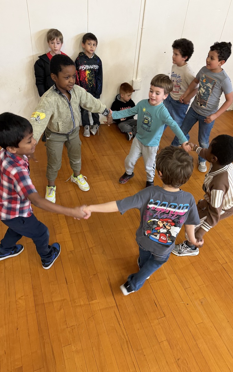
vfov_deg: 70.4
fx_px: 264
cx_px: 126
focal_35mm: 26
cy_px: 185
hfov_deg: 47.5
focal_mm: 6.76
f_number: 1.78
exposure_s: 1/60
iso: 320
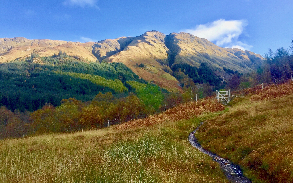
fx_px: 248
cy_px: 90
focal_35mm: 31
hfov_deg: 61.2
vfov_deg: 40.6
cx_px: 146
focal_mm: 4.15
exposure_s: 1/760
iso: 32
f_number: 2.2
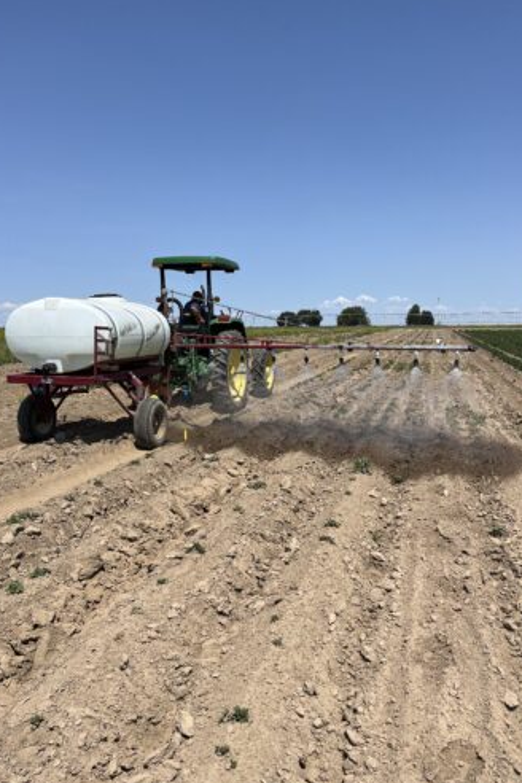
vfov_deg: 63.6
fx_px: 631
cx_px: 269
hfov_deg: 45.0
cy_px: 412
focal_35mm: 29
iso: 50
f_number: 1.6
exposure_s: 1/5848
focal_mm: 5.1
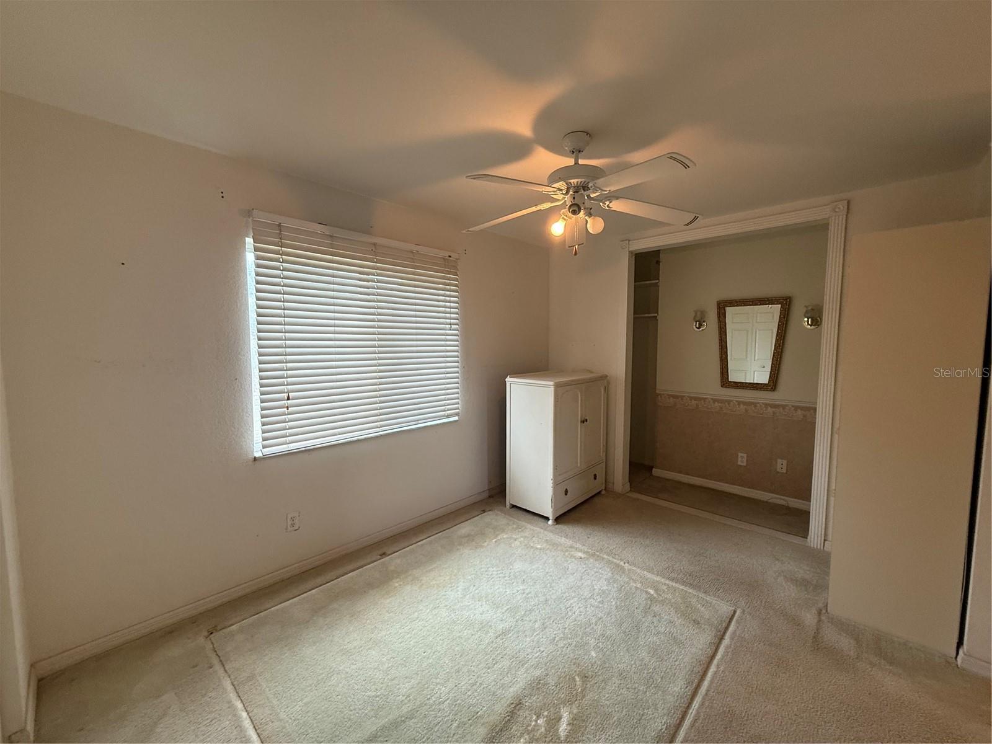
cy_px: 372
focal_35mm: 14
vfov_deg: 85.7
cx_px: 496
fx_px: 401
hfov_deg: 102.1
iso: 200
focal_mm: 2.22
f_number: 2.2
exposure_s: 1/120
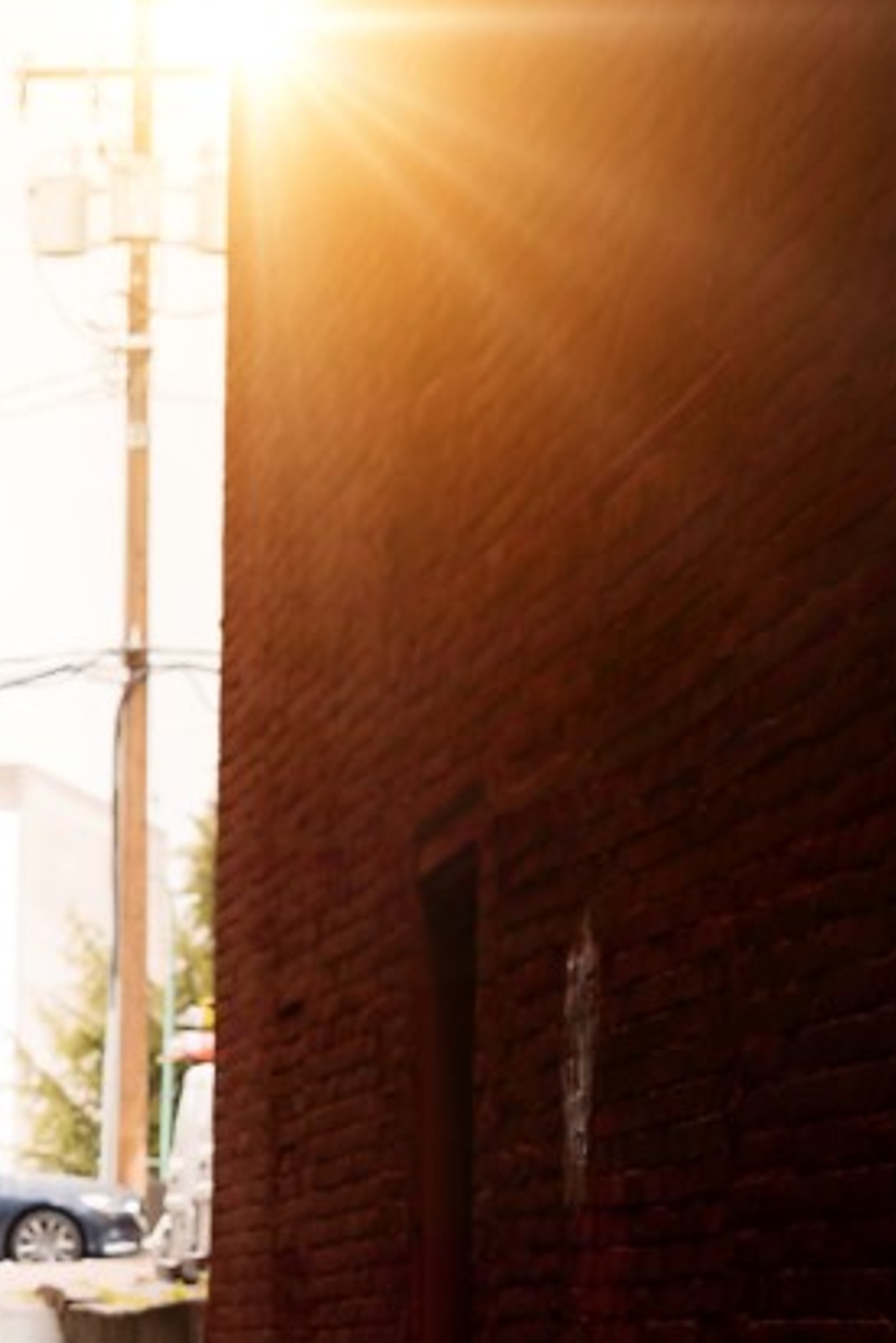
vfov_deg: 12.8
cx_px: -52
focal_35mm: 155
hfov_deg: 8.8
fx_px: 5781
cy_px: 1747
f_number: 6.3
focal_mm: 58
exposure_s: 1/160
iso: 400
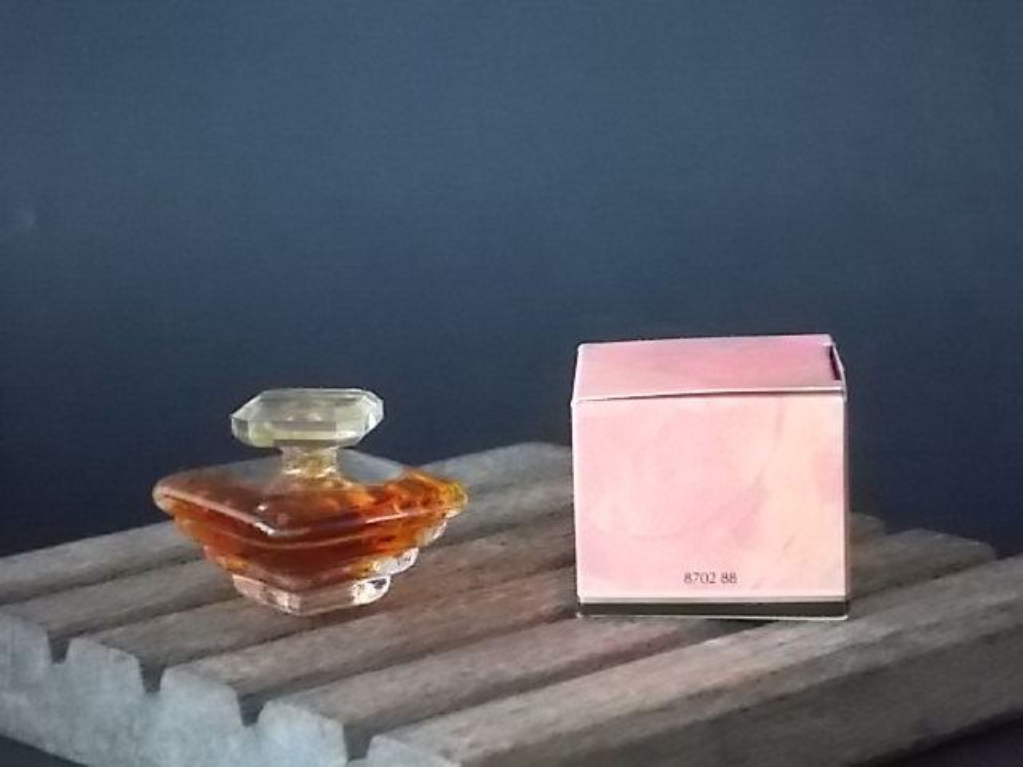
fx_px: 3339
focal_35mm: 113
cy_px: 384
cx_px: 512
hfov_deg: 17.4
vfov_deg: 13.1
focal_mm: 20.1
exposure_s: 1/40
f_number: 6
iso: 800
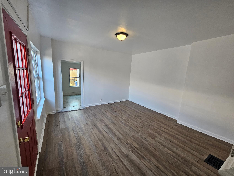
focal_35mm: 13
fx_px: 88
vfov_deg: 89.9
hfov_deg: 106.2
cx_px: 117
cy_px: 88
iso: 125
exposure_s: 1/60
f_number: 2.2
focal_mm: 2.2
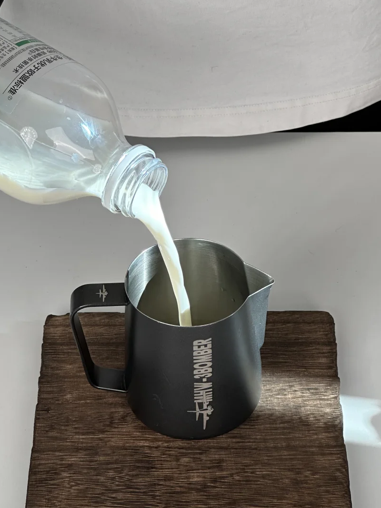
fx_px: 1526
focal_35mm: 104
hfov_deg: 14.2
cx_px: 192
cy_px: 256
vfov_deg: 18.9
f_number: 2.8
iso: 40
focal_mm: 9
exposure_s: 1/99
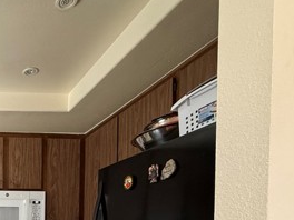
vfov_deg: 36.0
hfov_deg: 40.6
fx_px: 289
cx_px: -46
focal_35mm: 34
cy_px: 238
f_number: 2.2
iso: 400
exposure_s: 1/60
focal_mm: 2.22
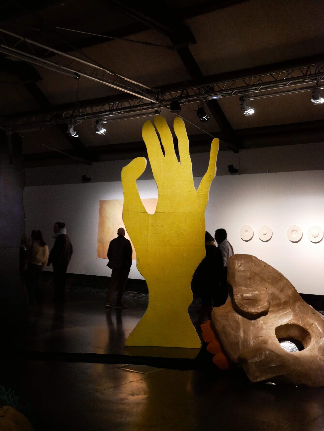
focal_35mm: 44
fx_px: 549
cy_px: 216
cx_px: 162
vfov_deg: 42.9
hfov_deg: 32.9
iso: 3200
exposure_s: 1/40
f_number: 4.2
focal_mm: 22
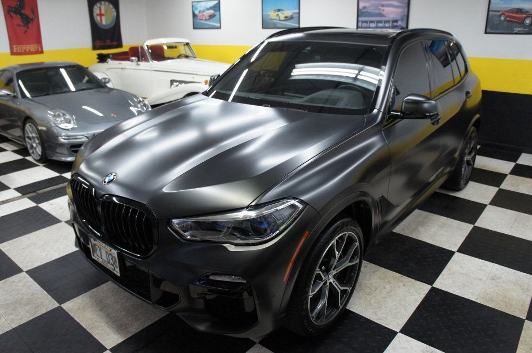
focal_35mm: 27
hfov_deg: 67.4
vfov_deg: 47.9
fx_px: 399
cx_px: 266
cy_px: 176
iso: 1600
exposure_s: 1/200
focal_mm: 18
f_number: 3.5
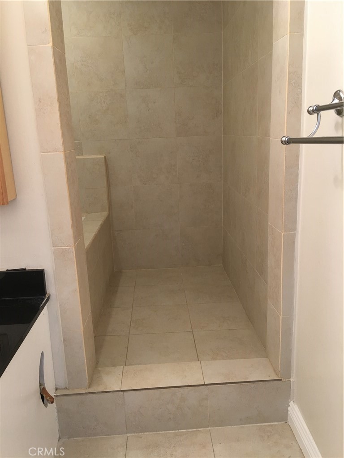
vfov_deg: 61.7
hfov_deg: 48.2
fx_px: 384
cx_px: 172
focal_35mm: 29
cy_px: 229
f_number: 2.2
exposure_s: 1/15
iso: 40
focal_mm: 4.15
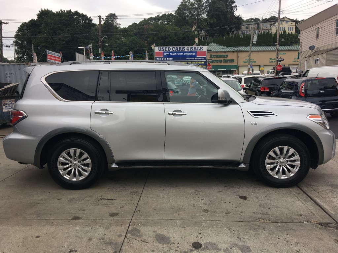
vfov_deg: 48.2
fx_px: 283
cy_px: 126
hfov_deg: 61.7
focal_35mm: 29
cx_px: 169
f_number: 2.2
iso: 25
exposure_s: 1/234
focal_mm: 4.15
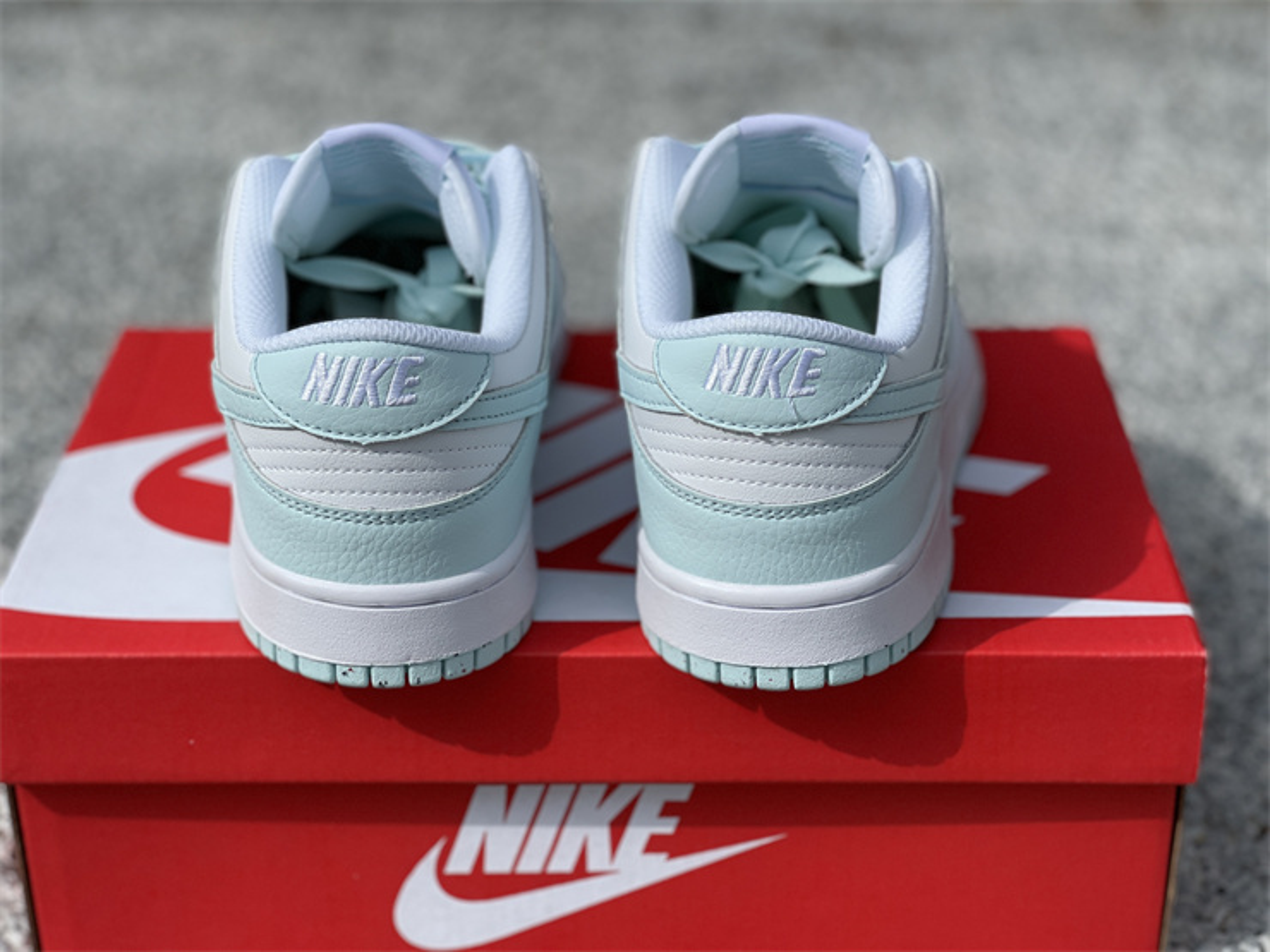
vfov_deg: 22.9
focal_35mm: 64
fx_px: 2348
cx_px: 635
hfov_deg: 30.3
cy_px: 476
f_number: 2.2
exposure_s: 1/2801
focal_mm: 7.5
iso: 32
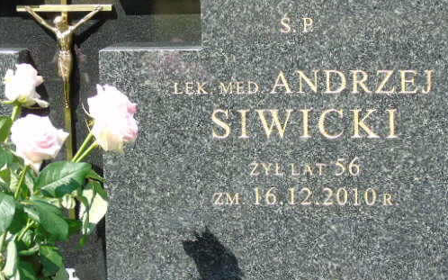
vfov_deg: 7.8
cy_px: 185
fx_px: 2063
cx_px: 228
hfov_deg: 12.4
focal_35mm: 169
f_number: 4.6
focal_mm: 22
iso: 80
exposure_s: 1/160
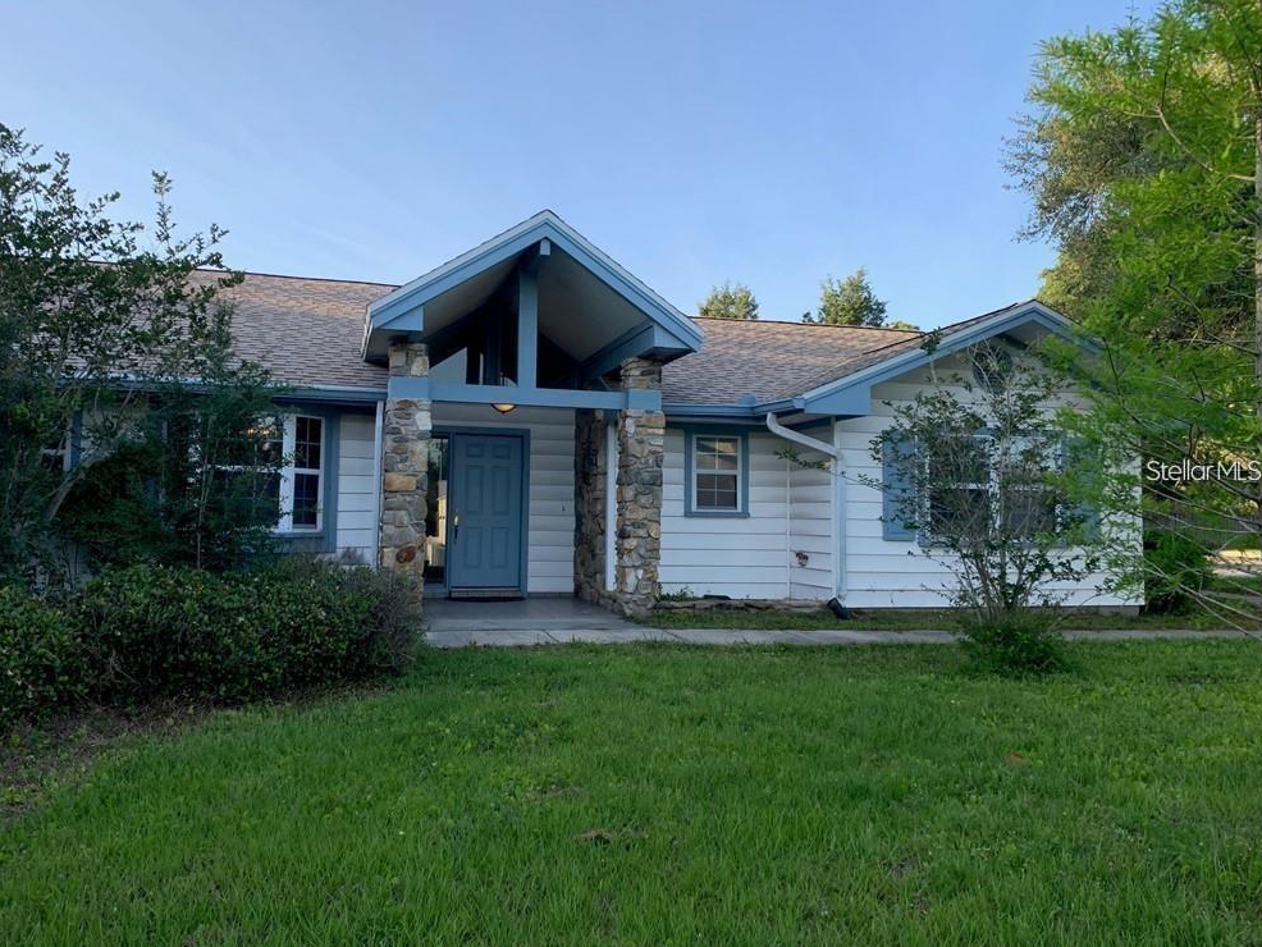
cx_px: 612
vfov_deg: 51.4
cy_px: 470
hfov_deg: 65.3
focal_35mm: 27
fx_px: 985
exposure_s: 1/537
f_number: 1.8
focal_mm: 4.25
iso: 25
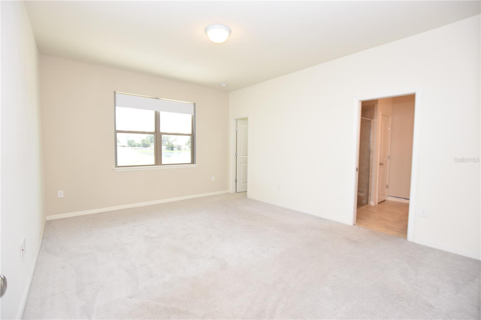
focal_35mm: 15
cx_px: 240
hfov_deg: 100.4
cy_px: 160
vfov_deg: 77.3
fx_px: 200
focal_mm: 10
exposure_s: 1/60
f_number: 4
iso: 220
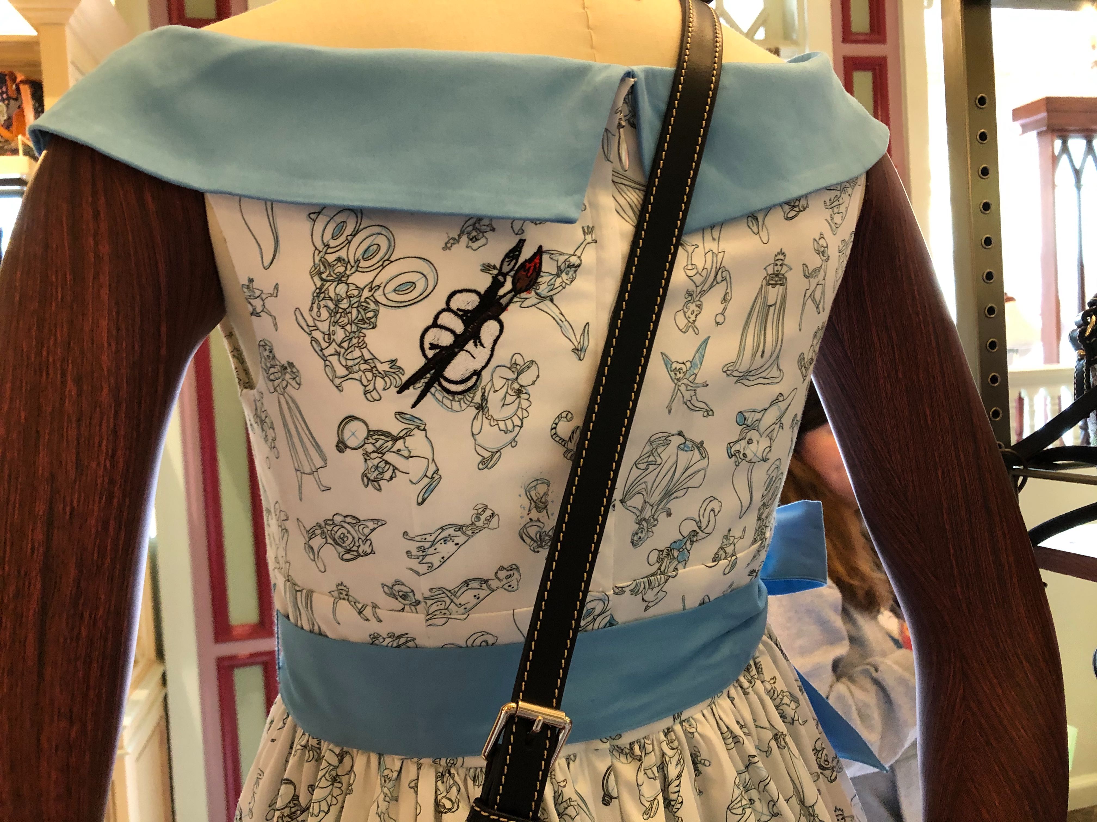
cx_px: 548
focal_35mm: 28
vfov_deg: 49.7
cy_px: 411
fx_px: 887
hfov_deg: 63.4
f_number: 1.8
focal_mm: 3.99
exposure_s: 1/12
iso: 100
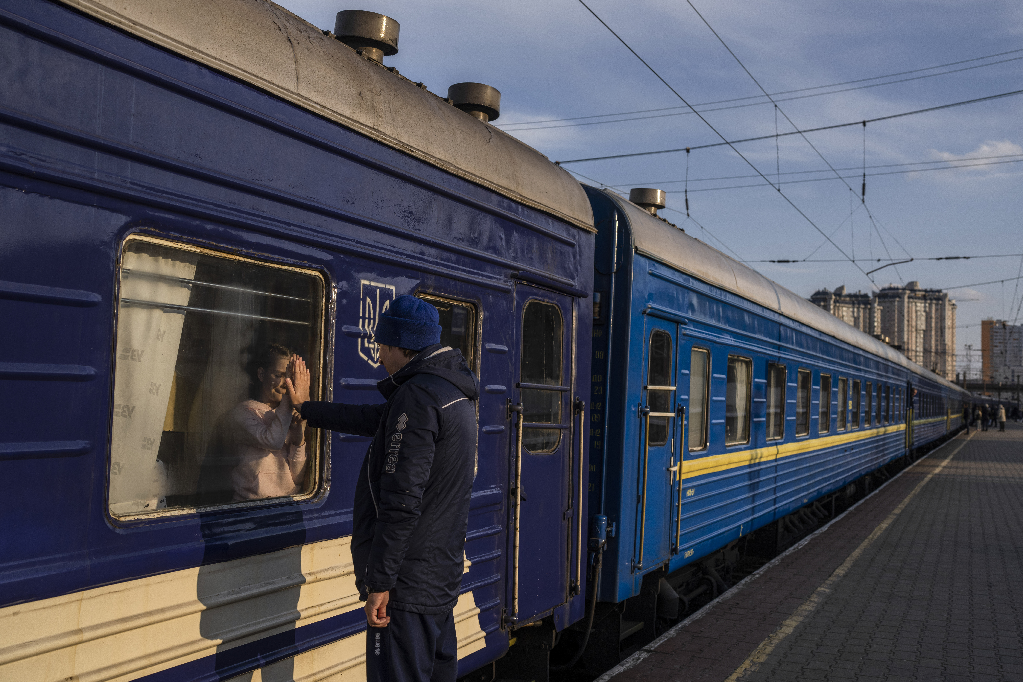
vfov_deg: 37.9
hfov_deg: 54.4
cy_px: 341
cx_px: 512
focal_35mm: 35
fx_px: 994
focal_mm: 35
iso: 100
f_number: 4.5
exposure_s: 1/800
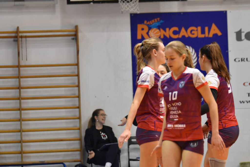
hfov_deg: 11.2
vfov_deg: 7.5
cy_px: 84
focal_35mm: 183
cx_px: 125
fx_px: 1271
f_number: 2.8
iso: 2800
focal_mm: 122
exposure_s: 1/500
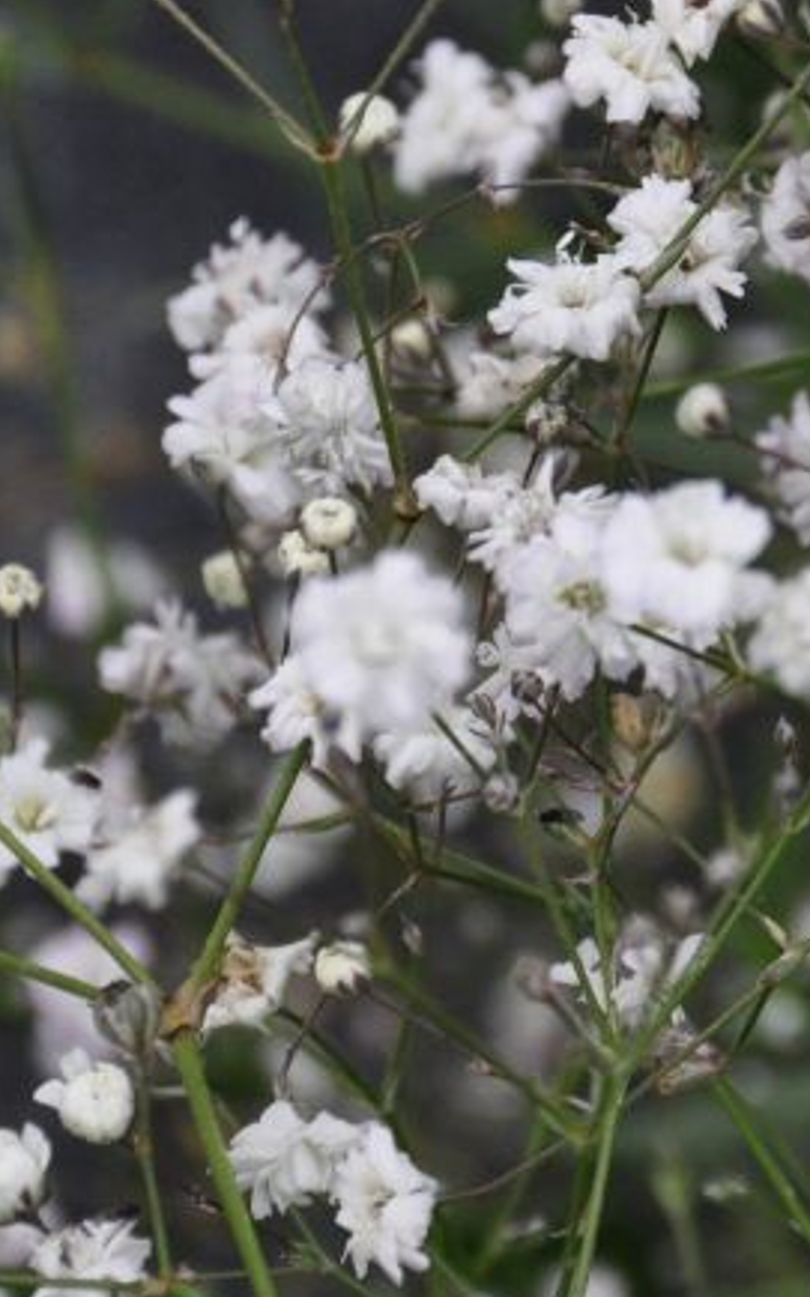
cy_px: 371
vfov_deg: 2.9
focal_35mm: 720
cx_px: 684
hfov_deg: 1.8
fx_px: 25447
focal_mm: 200
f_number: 8
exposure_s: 1/250
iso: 800
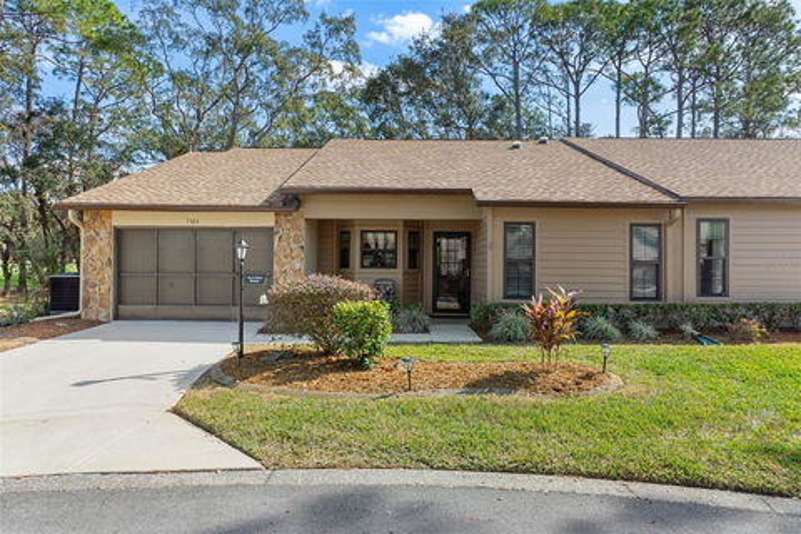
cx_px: 400
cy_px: 267
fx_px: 467
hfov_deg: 81.2
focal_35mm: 21
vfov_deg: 59.5
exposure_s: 1/200
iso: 320
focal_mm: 14
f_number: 8
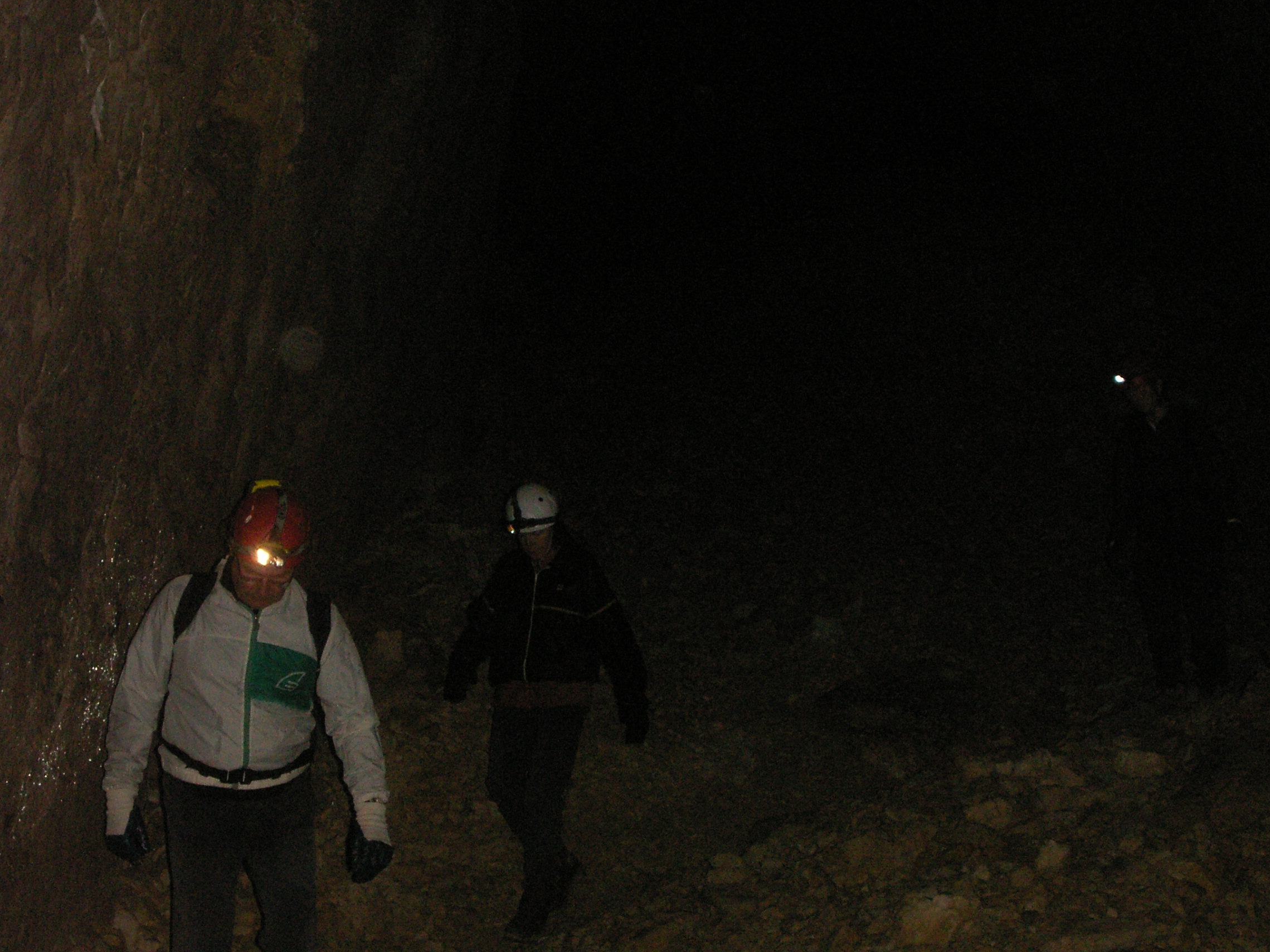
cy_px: 502
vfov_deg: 27.5
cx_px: 669
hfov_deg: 36.2
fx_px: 1944
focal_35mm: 53
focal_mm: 7.7
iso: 160
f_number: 3.5
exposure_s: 1/40
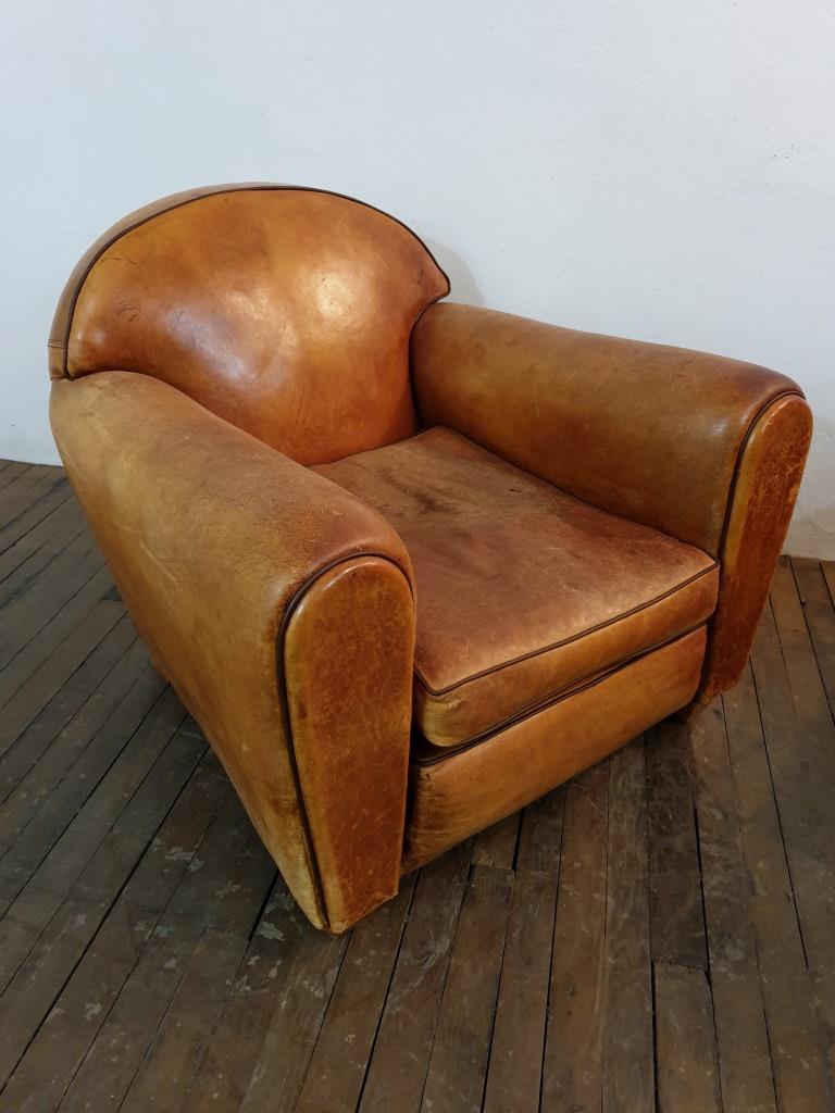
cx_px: 418
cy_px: 556
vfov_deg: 67.3
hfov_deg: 53.1
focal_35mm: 26
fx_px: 836
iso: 320
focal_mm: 4.3
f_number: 1.5
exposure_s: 1/20
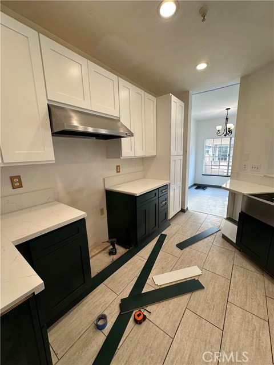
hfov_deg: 85.7
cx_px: 137
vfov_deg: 102.1
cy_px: 182
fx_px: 148
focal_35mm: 14
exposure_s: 1/120
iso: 125
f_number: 2.2
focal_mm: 2.22
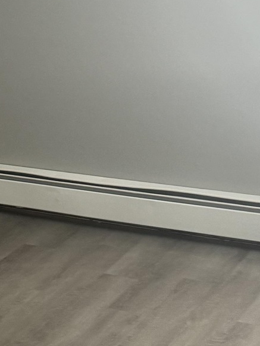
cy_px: 272
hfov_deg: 15.3
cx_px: 5
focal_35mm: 95
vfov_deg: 20.4
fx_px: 951
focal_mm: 6.76
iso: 320
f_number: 1.78
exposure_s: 1/60
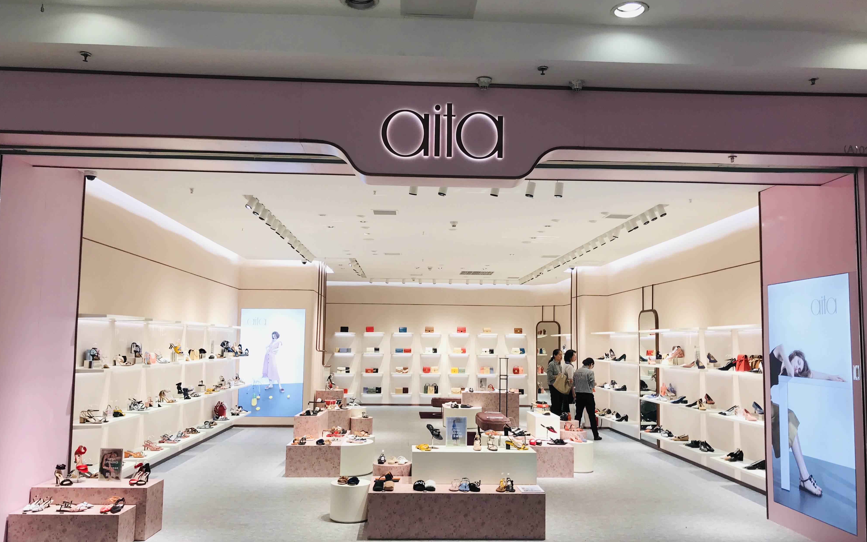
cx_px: 436
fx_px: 709
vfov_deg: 41.8
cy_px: 287
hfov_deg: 62.9
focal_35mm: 30
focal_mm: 3.99
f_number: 1.8
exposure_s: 1/116
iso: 20
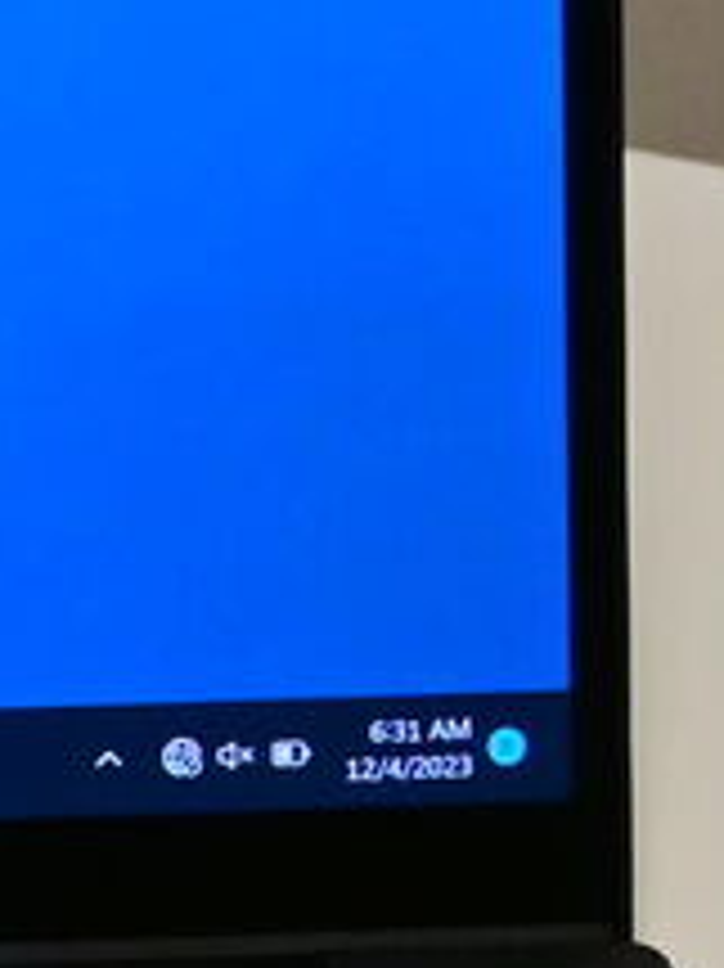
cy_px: 743
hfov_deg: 2.9
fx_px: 13678
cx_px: -2383
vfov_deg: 4.0
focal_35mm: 490
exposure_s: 1/80
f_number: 5.6
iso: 400
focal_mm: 38
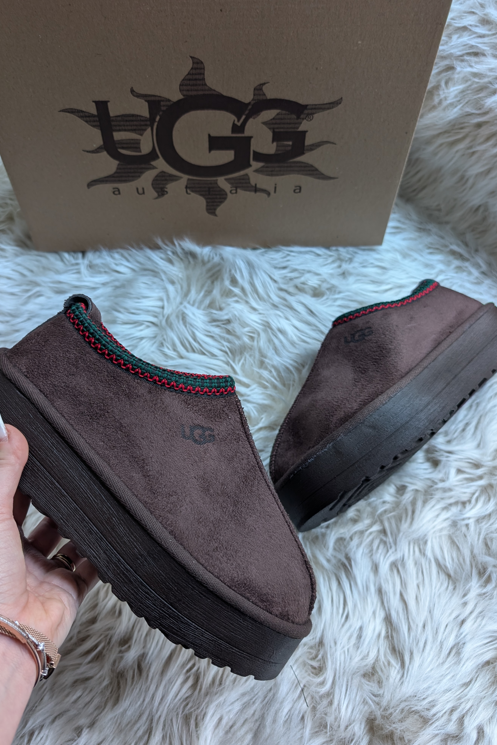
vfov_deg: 69.4
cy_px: 369
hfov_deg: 49.4
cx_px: 212
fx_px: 538
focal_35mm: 26
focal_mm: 6.9
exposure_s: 1/23.8
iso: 101
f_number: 1.68
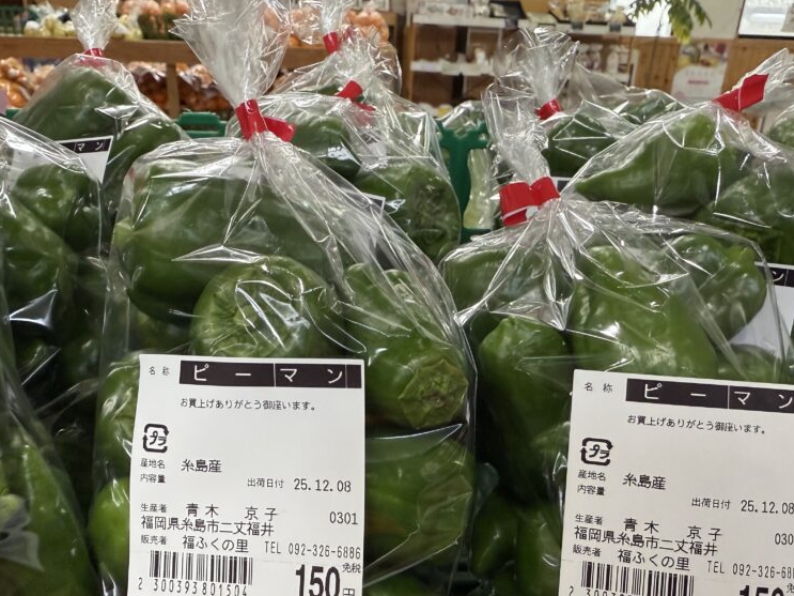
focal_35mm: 31
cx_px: 422
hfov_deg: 58.3
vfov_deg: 45.3
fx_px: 711
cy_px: 348
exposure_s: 1/120
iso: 320
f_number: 2.2
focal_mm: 2.22
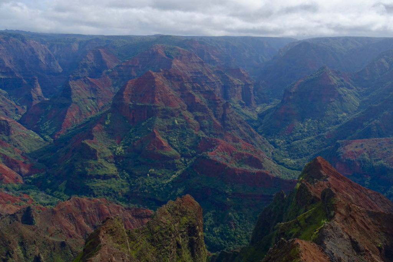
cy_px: 131
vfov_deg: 36.9
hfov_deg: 53.1
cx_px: 196
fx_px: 393
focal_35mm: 36
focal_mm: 13.34
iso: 125
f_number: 4
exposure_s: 1/160
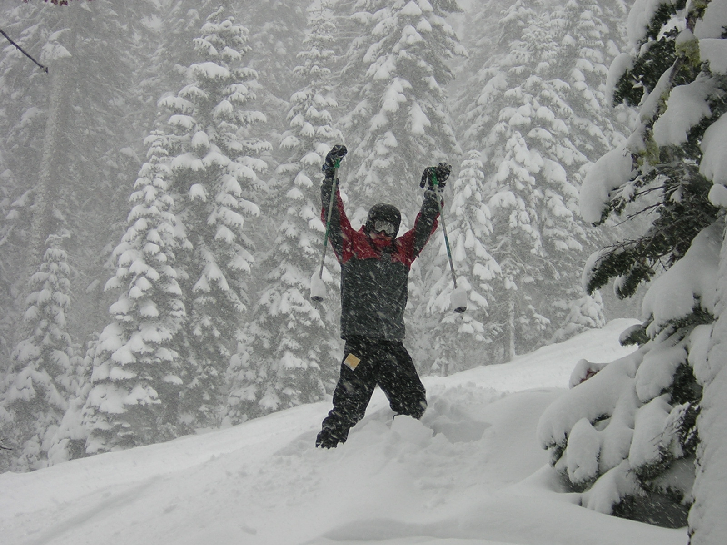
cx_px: 364
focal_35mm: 104
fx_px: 2184
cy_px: 272
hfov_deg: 18.9
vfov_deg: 14.2
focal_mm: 13.6
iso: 100
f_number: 4.6
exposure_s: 1/234
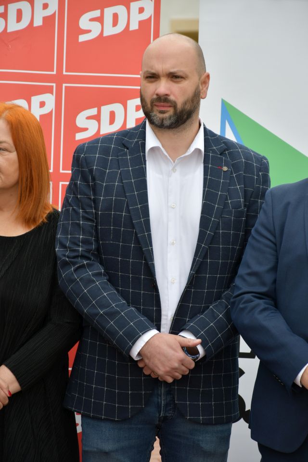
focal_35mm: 174
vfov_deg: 11.8
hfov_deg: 7.9
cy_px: 231
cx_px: 154
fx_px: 2233
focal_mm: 116
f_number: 7.1
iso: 200
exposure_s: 1/250
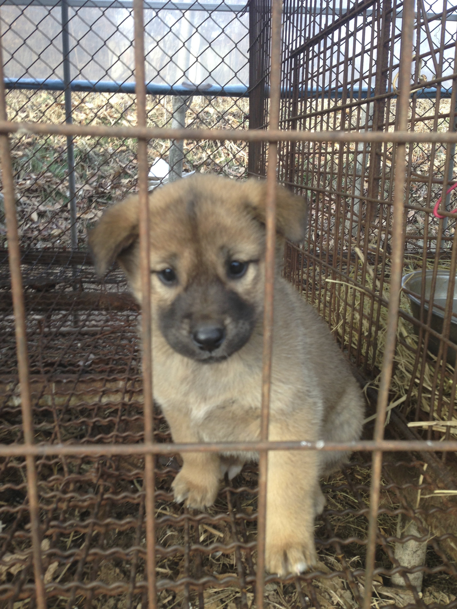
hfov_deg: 42.9
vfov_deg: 55.4
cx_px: 228
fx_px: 581
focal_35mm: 33
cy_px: 304
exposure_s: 1/129
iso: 50
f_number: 2.4
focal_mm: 4.13
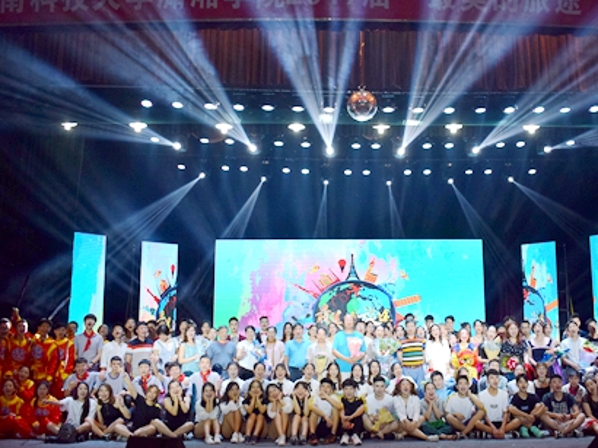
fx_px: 656
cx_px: 346
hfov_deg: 48.8
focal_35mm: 38
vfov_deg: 37.7
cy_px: 217
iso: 800
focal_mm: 18
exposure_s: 1/1000
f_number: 3.5
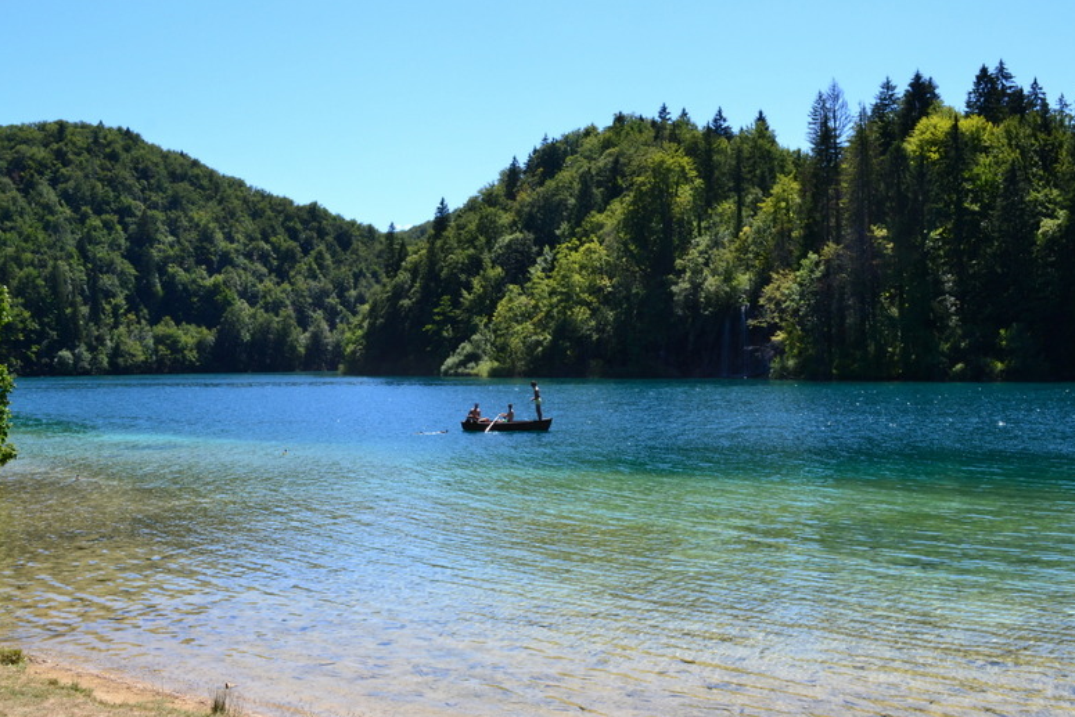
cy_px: 350
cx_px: 540
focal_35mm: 34
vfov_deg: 38.9
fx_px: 1016
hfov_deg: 55.8
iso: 400
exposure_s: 1/250
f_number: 10
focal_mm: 22
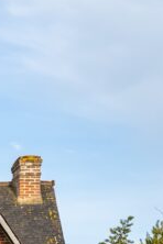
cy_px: 497
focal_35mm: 228
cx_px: -162
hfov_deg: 5.9
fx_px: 1550
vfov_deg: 8.5
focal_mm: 49.5
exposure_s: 1/160
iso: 100
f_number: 5.6
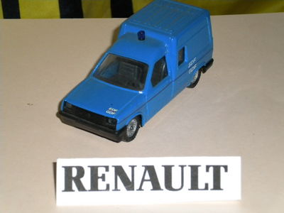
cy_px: 106
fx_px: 861
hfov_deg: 18.7
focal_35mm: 105
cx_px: 142
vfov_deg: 14.1
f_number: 5.9
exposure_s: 1/60
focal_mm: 18.9
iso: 400
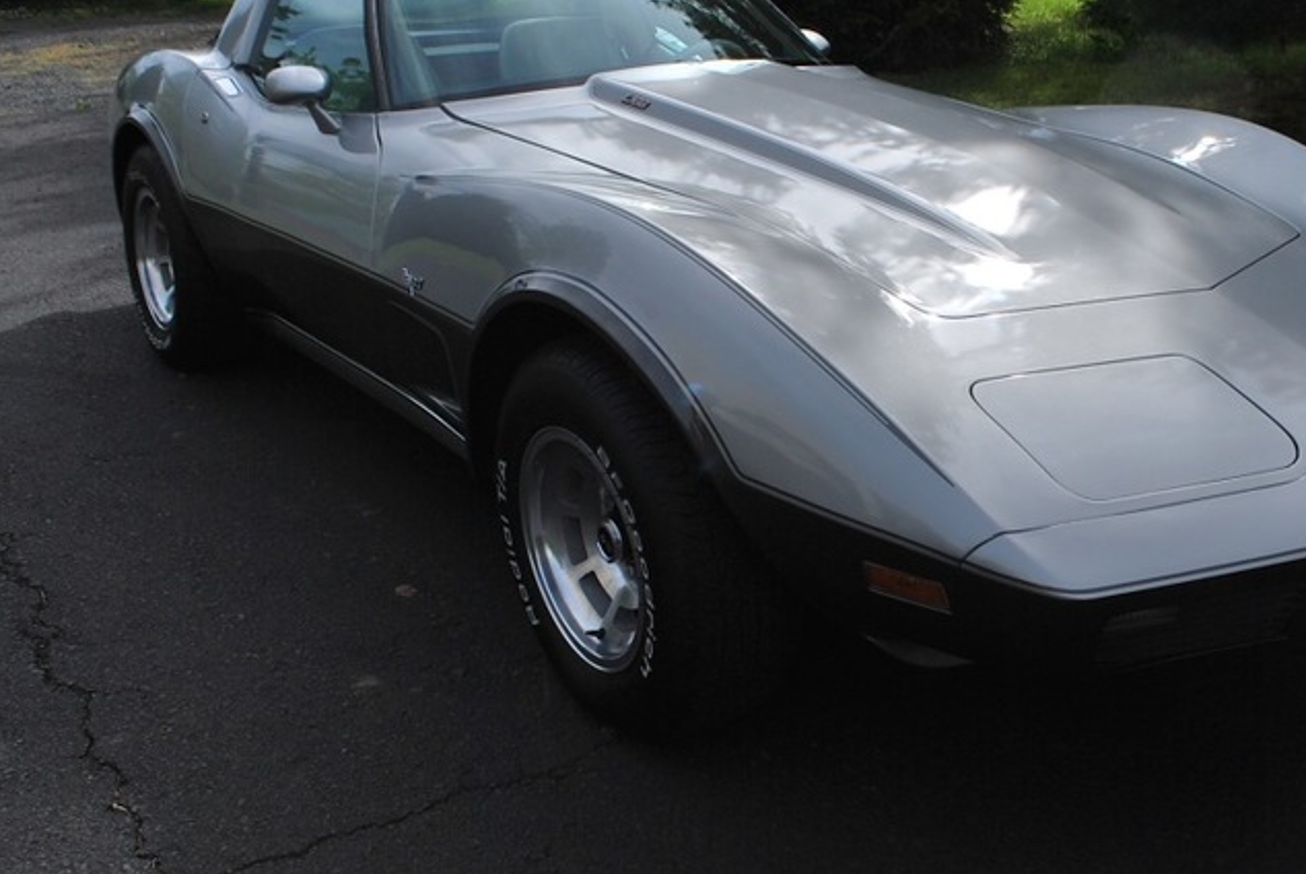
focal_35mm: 41
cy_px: 336
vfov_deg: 32.6
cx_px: 854
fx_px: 1489
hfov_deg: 46.7
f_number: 11
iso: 100
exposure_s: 1/500
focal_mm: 20
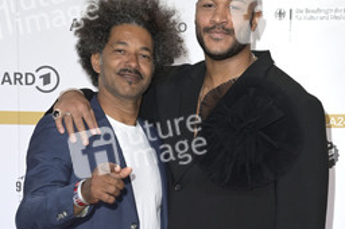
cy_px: 214
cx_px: 177
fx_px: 1168
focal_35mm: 122
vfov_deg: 11.1
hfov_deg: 16.8
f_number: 6.3
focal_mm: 78
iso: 640
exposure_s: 1/250
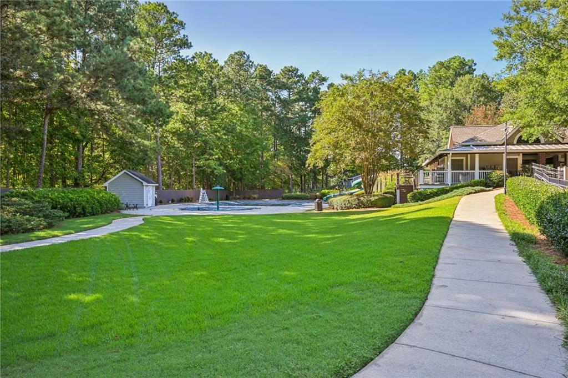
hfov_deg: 71.6
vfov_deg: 51.2
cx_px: 284
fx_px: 394
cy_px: 189
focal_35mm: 25
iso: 100
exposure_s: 1/60
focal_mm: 25
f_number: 8
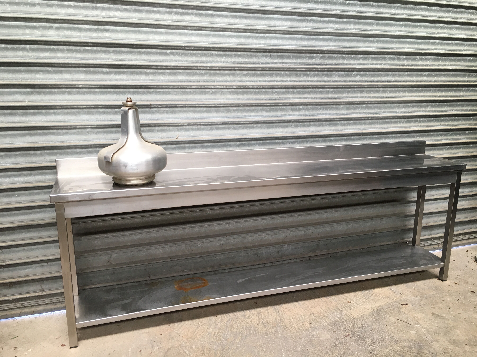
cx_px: 238
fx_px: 400
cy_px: 178
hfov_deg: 61.7
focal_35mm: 29
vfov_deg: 48.2
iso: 40
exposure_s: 1/33
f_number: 2.2
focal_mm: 4.15
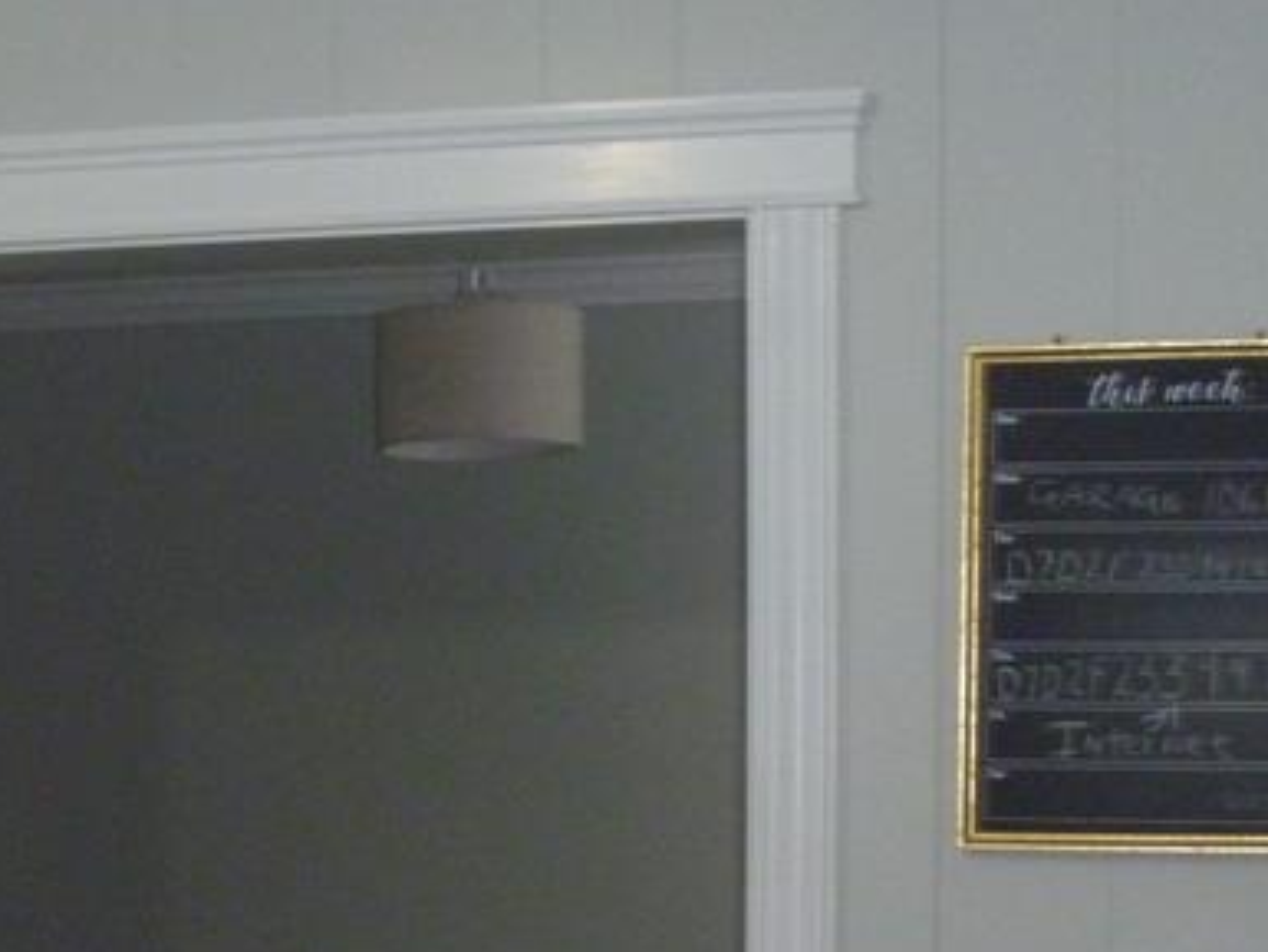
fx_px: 3408
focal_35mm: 93
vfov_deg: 15.2
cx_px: 138
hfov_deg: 20.7
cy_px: 1202
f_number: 3.5
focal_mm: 6.3
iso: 320
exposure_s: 1/30
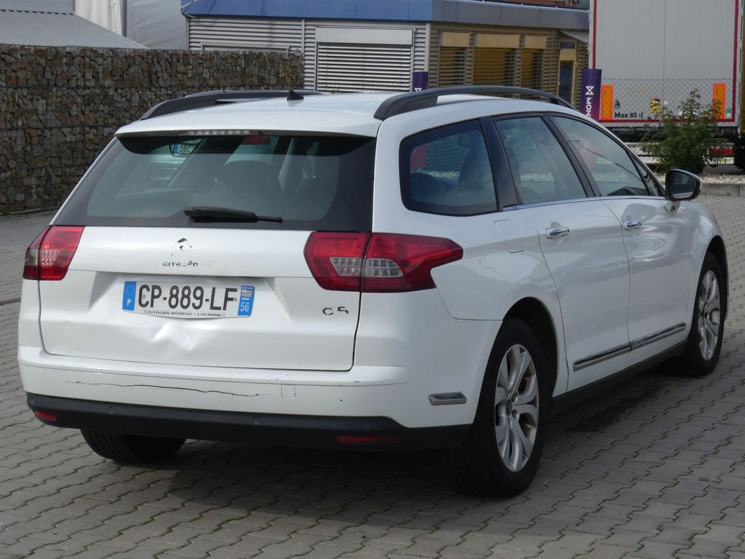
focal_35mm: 74
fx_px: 1593
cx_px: 372
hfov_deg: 26.3
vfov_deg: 19.9
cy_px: 280
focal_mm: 13.3
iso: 80
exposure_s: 1/250
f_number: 6.3
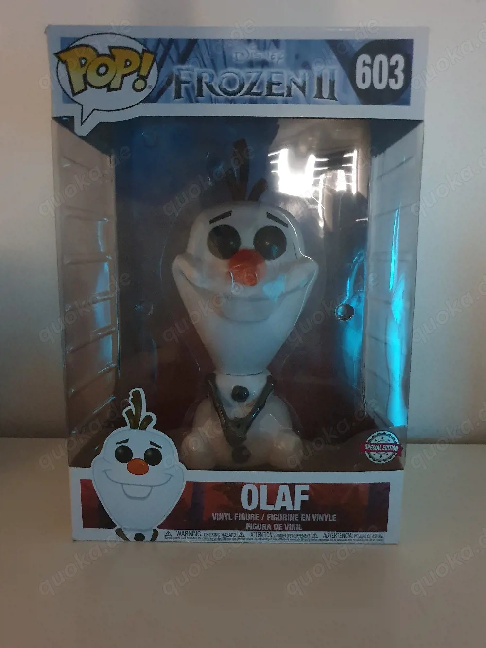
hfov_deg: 53.1
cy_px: 324
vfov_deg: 67.3
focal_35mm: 26
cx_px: 243
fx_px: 487
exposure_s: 1/10
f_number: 1.5
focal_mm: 4.32
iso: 640
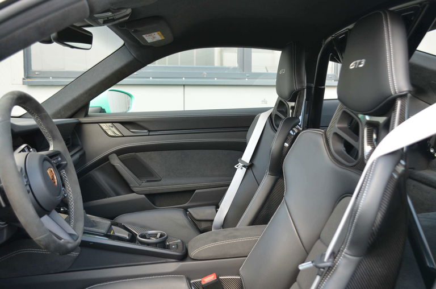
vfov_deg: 36.7
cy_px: 144
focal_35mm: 36
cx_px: 218
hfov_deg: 53.2
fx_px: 435
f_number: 4
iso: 500
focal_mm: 24
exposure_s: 1/60
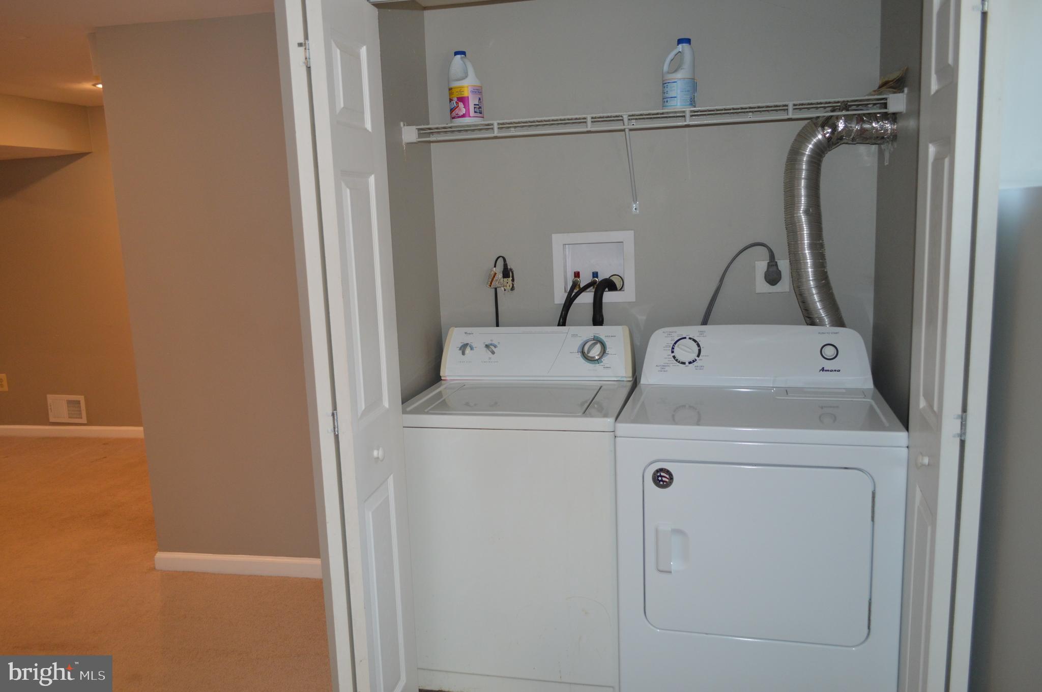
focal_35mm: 27
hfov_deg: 67.4
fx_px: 781
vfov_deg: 47.8
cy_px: 346
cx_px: 521
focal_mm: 18
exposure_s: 1/60
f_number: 3.5
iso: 560
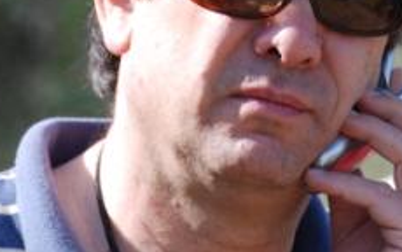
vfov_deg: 1.5
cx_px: 281
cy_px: -41
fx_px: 9350
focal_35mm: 853
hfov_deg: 2.5
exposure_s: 1/500
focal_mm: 200
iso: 320
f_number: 5.6
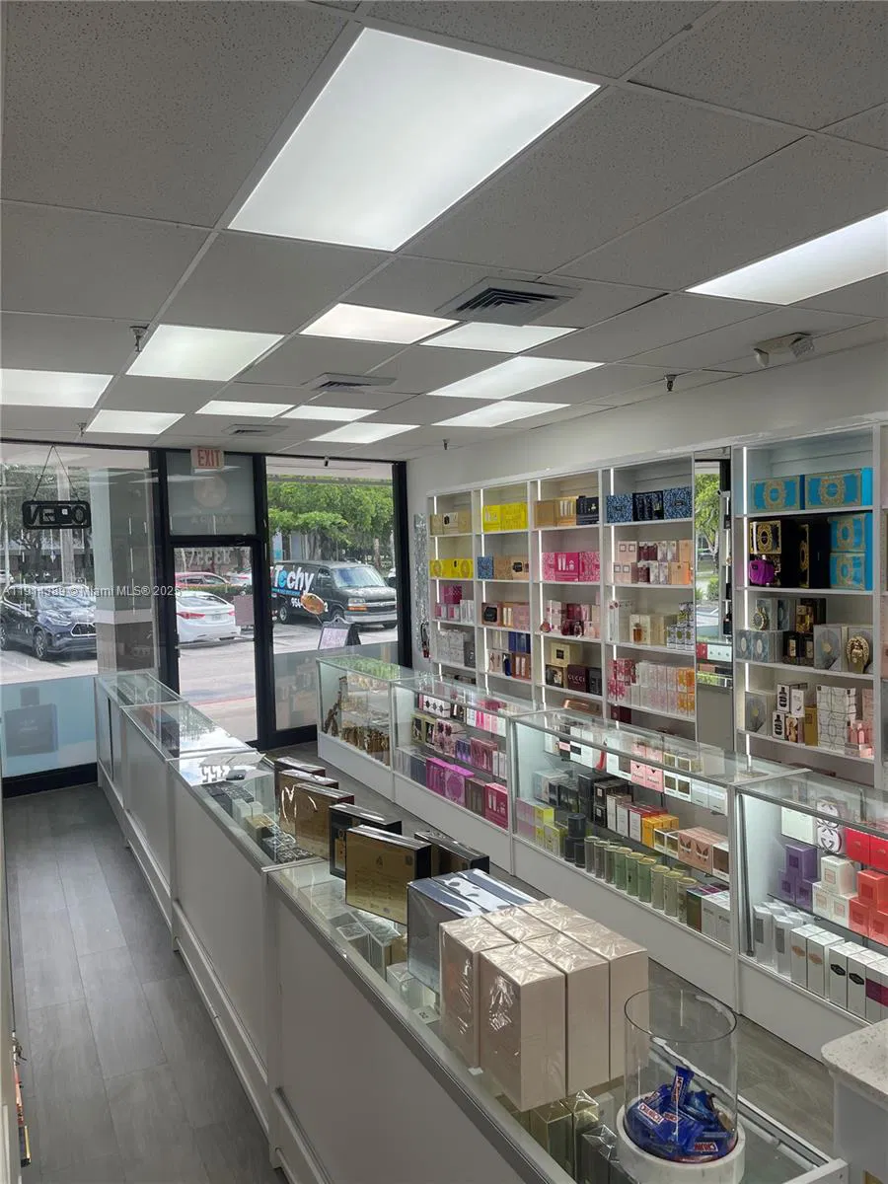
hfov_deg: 54.9
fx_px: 855
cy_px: 592
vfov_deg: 69.4
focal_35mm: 25
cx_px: 444
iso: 32
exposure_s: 1/331
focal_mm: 5.1
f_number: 1.6
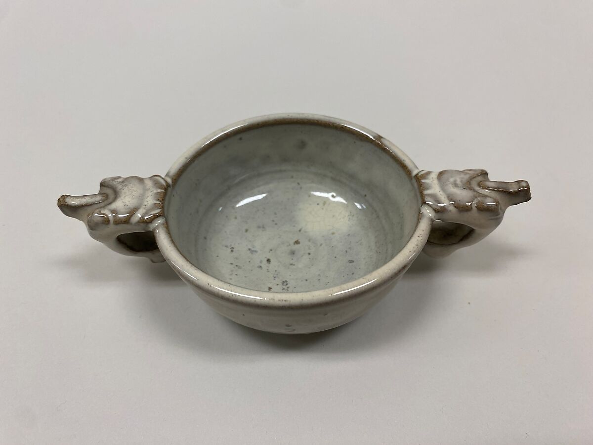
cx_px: 296
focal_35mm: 26
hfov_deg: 67.3
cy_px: 222
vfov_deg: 53.1
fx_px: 445
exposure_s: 1/105
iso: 100
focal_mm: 4.25
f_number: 1.8
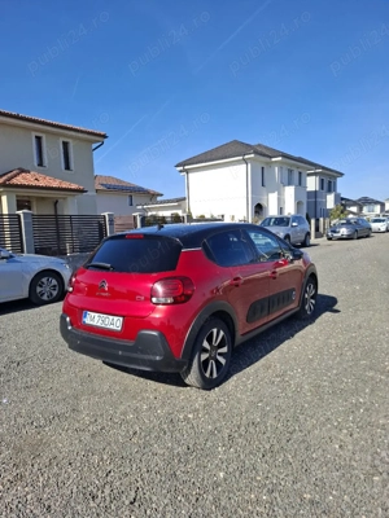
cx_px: 194
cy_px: 259
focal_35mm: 23
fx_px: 345
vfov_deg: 73.9
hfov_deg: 58.9
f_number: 1.8
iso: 50
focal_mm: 5.54
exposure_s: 1/2000
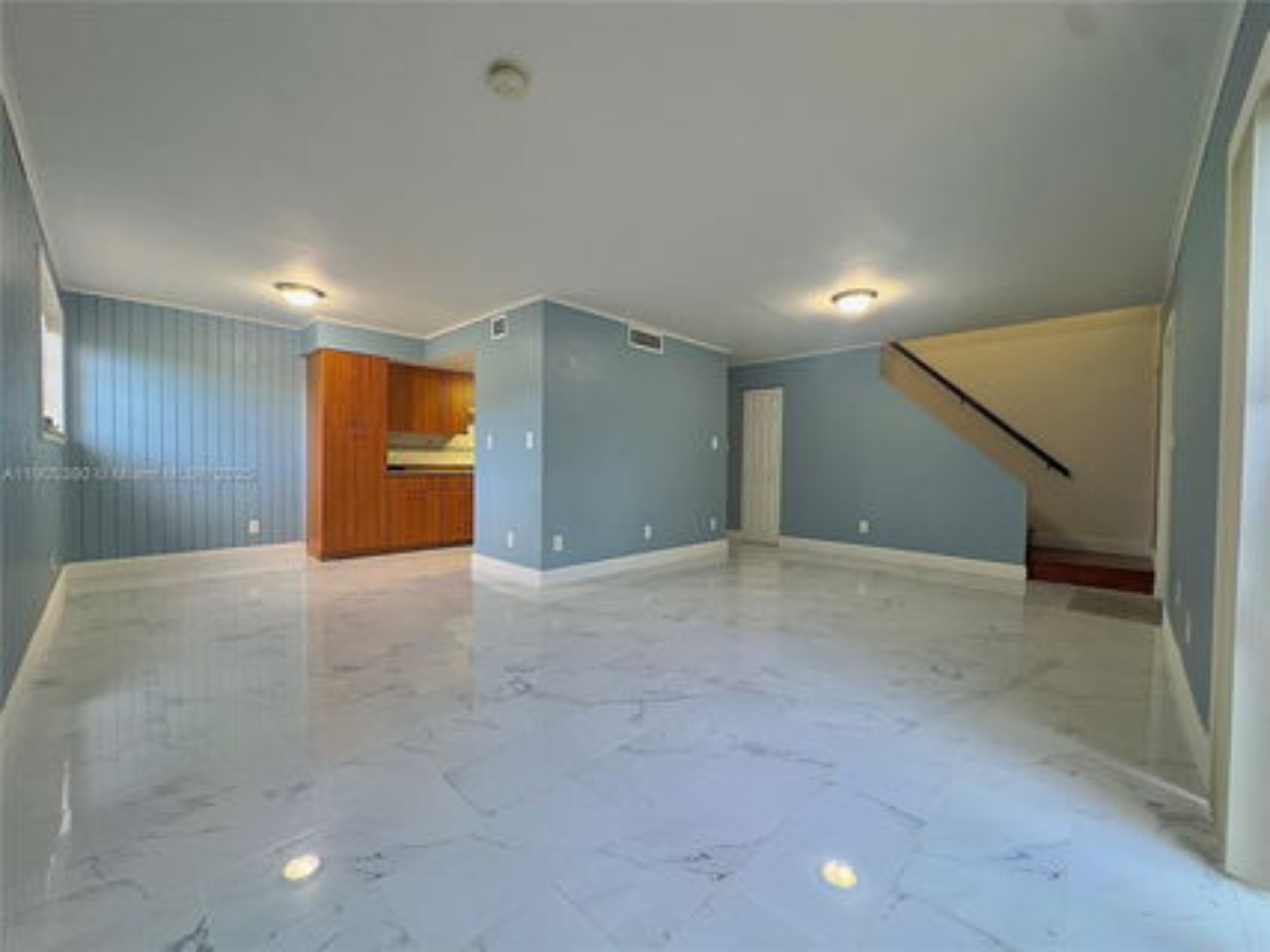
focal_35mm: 14
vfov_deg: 85.6
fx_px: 513
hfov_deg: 102.1
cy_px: 476
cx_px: 635
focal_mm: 2.22
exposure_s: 1/60
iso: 250
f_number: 2.2
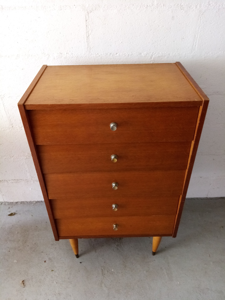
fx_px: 225
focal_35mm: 26
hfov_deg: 53.1
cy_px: 150
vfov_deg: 67.3
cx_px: 112
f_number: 1.8
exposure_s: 1/33.3
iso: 185
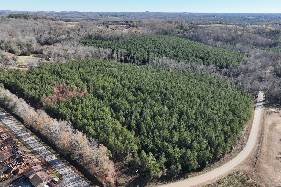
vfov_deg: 51.2
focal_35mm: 25
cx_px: 140
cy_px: 88
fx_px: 195
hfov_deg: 71.5
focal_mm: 12.29
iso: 300
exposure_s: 1/240
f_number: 2.8
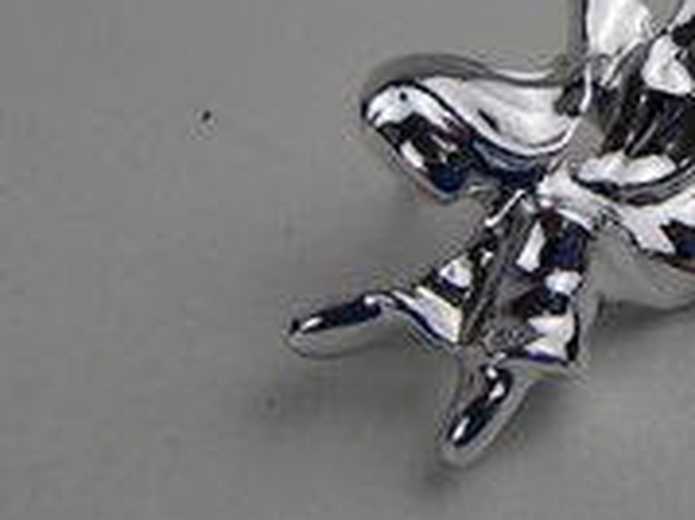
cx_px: 635
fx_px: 1425
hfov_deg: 26.4
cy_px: 142
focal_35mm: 71
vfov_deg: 20.6
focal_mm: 6.64
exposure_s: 1/160
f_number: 4.7
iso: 125
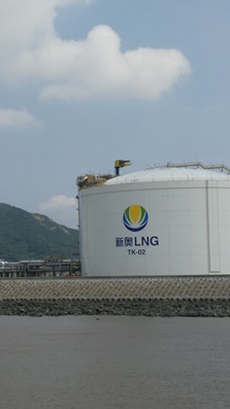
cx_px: 42
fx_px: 857
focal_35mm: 79
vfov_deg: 26.9
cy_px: 204
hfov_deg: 15.2
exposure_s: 1/1916
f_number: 2.2
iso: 50
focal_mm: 3.95
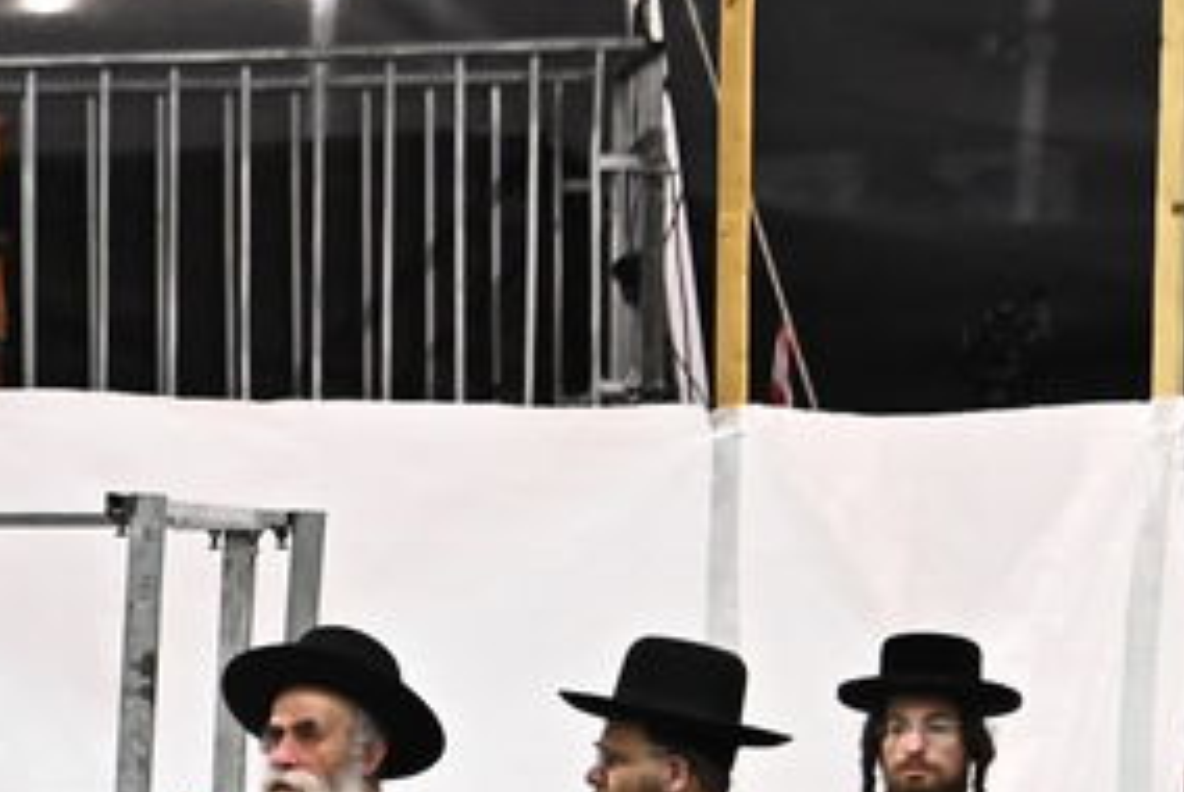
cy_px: 950
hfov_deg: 4.1
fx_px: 16198
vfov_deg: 2.8
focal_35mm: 492
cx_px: -1388
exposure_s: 1/250
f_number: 5.3
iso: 3200
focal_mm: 100
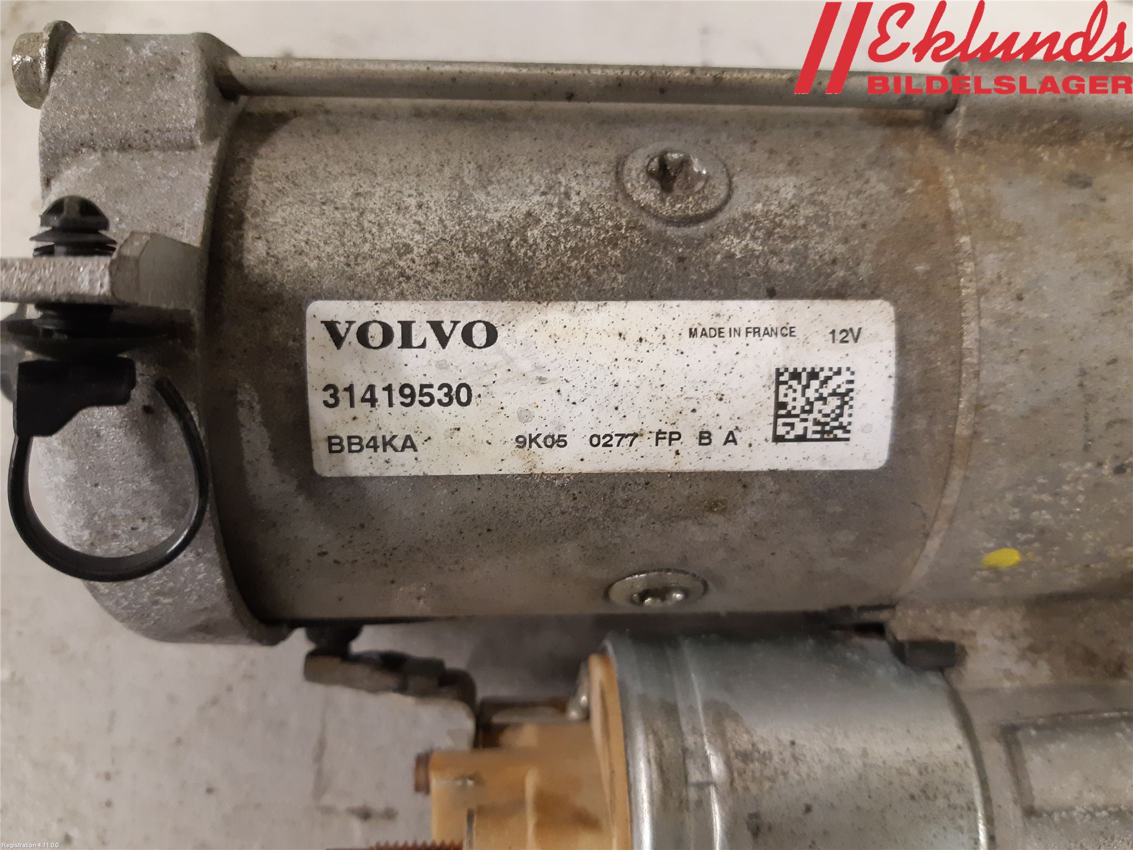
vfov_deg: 53.1
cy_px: 425
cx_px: 566
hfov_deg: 67.3
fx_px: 851
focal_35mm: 26
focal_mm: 3.93
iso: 200
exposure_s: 1/33
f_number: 1.7
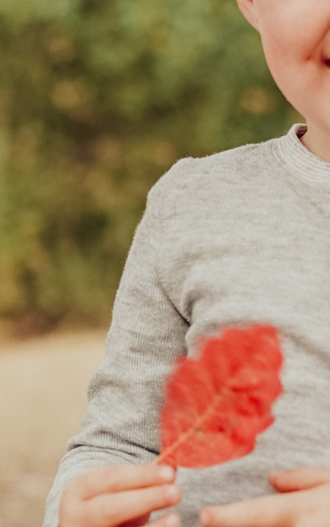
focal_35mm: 195
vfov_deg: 10.7
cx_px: 454
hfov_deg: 6.7
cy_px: 207
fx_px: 2805
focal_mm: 35
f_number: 2.2
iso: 100
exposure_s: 1/160
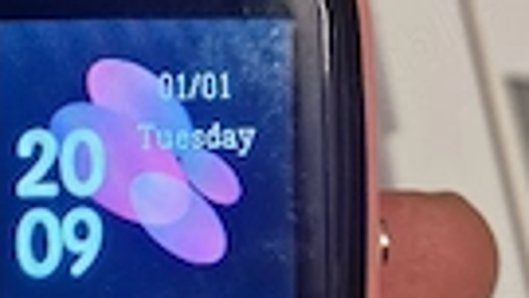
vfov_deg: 16.2
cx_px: 235
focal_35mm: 74
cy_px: 63
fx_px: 1038
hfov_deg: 28.6
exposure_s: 1/100
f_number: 1.8
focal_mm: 5.4
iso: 500
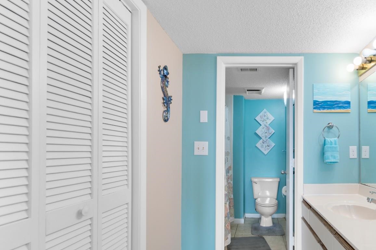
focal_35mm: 21
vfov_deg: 59.0
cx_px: 253
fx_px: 219
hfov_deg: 78.4
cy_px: 151
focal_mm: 10
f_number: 4.5
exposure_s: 1/20
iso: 100
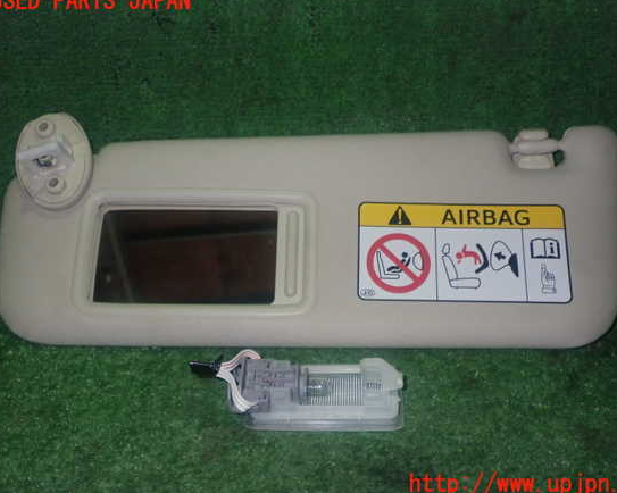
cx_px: 325
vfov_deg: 36.5
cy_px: 243
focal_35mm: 41
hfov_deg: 44.8
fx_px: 748
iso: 500
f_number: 8
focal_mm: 6.83
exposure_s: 1/40
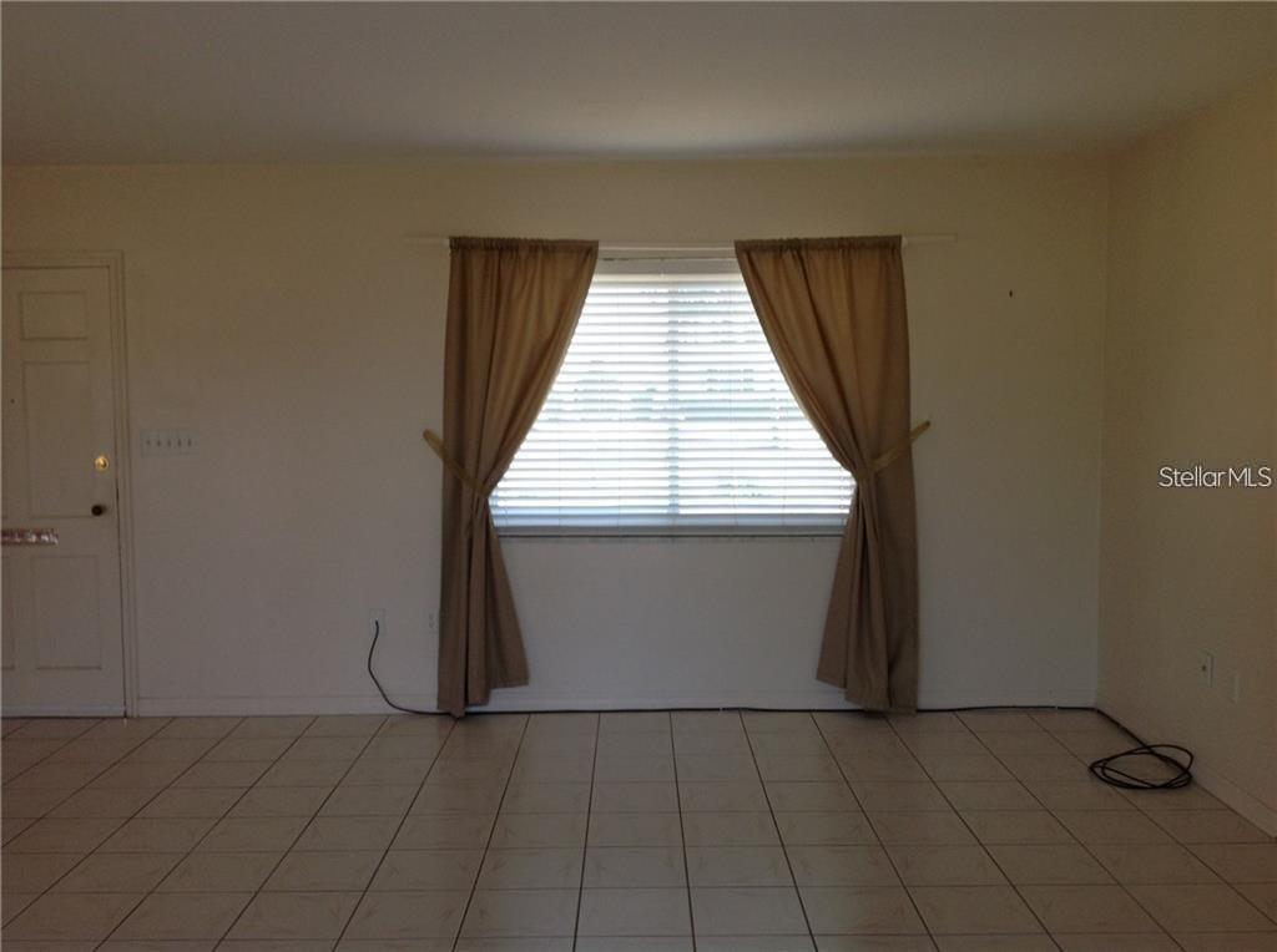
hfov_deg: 52.7
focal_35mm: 35
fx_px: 1289
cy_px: 476
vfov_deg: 40.6
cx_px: 638
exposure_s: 1/60
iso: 64
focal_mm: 4.28
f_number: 2.4
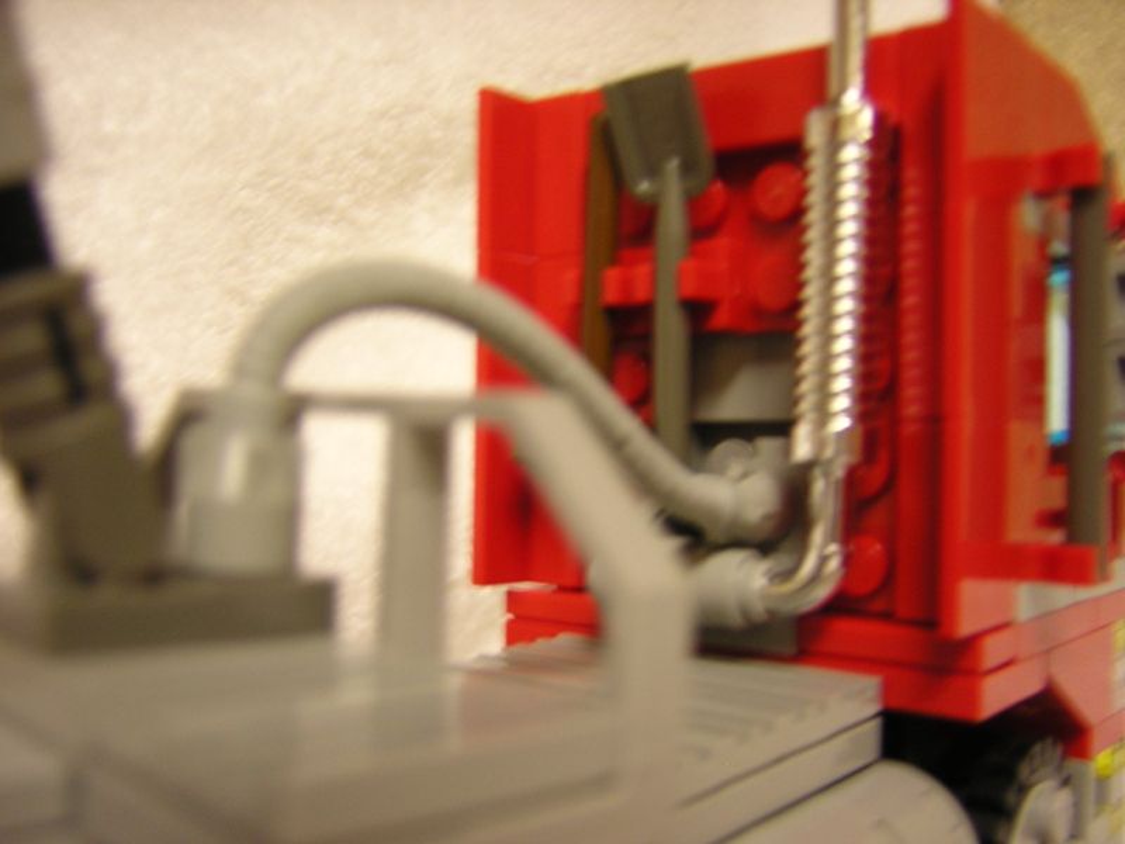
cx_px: 562
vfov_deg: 39.7
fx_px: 1170
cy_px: 422
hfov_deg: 51.4
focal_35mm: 36
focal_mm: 4.7
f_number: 2.6
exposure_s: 1/3.3
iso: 121
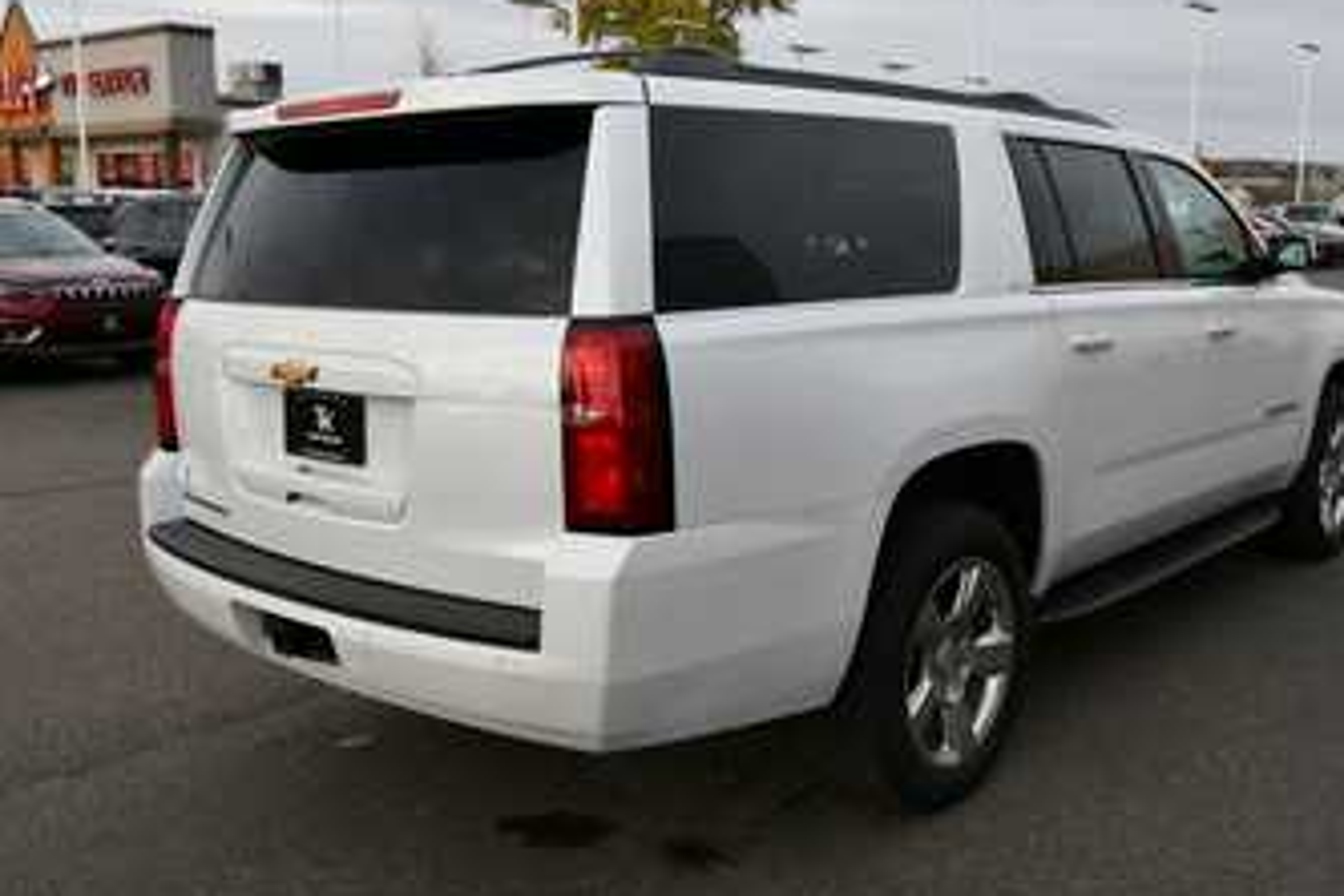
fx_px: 1344
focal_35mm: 36
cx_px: 739
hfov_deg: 53.0
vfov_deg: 36.9
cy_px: 418
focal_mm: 20
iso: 200
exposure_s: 1/250
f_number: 7.1
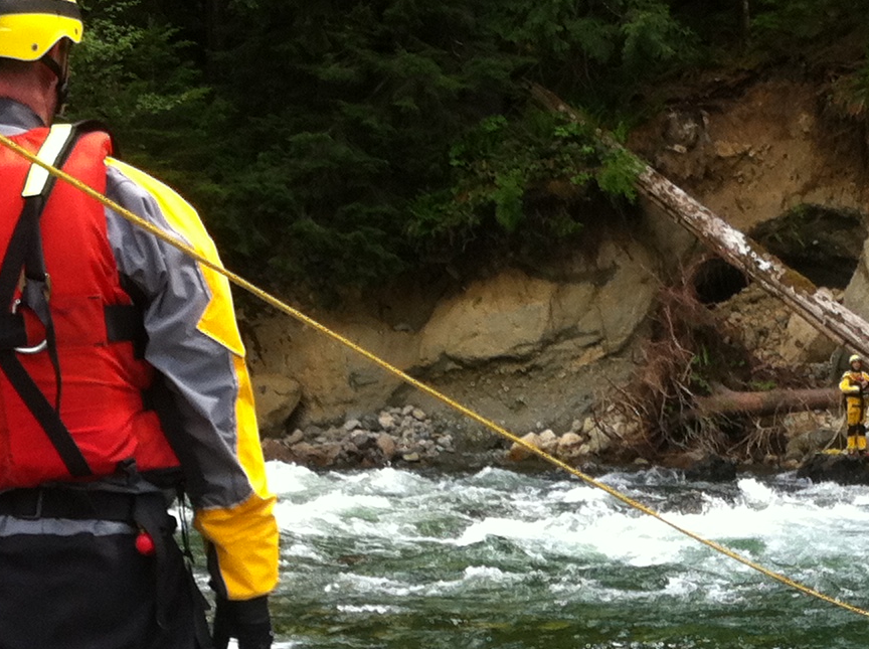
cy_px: 691
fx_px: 2632
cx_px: 715
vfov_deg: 13.8
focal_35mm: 105
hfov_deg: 18.5
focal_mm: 3.85
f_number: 2.8
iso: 80
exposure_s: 1/238
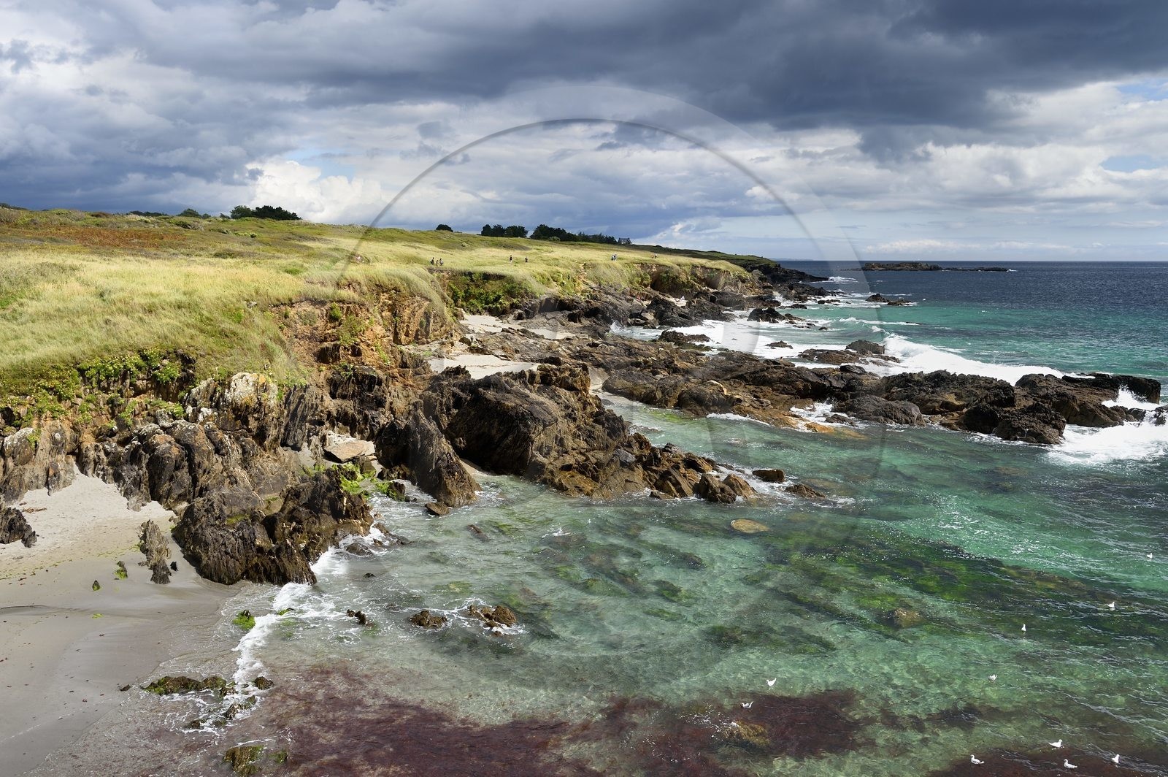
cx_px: 584
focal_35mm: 31
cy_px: 388
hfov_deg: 60.3
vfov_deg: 42.3
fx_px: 1005
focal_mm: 31
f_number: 13
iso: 200
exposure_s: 1/200
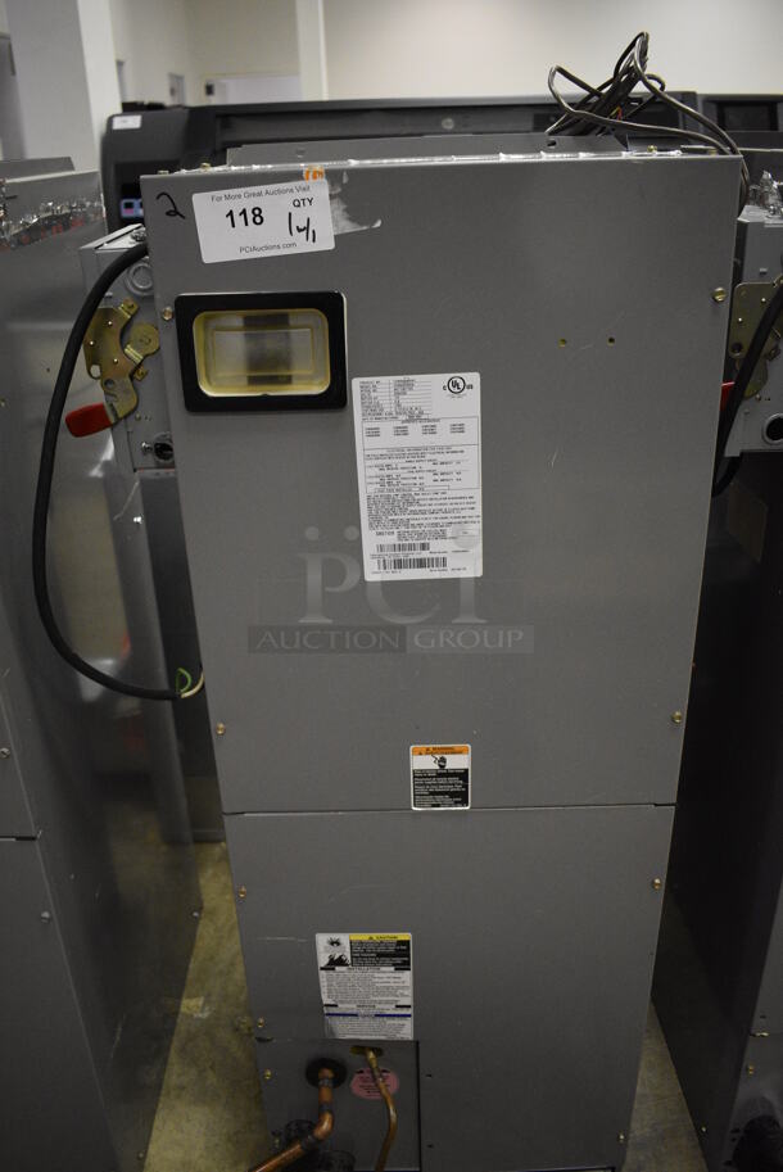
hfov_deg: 43.7
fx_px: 977
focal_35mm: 30
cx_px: 392
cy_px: 586
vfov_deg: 61.9
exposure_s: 1/125
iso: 2200
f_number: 3.5
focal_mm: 20
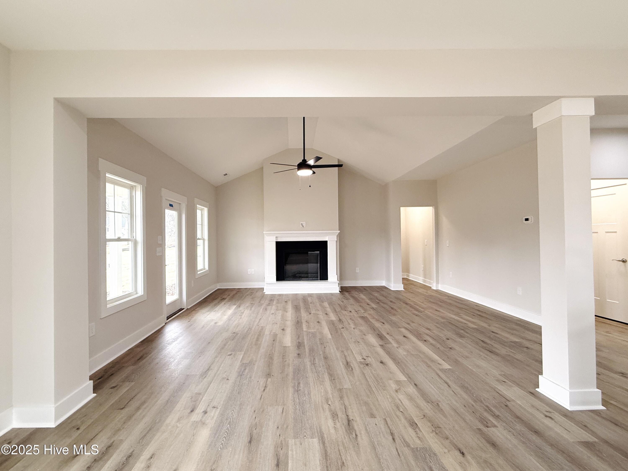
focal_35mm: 14
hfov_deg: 102.1
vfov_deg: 85.7
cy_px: 236
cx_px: 314
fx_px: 254
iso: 200
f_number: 2.2
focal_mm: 2.22
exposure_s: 1/120
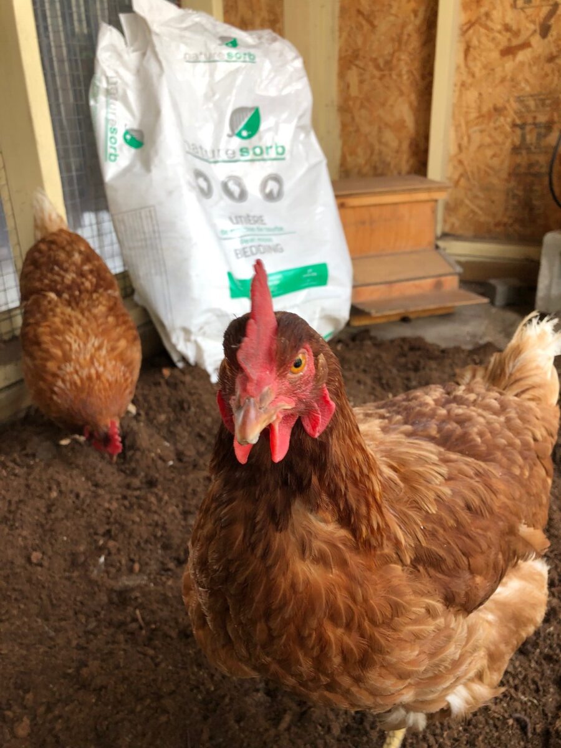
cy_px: 374
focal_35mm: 28
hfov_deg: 49.7
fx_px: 605
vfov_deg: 63.4
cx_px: 280
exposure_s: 1/120
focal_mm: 4
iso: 50
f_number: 1.8
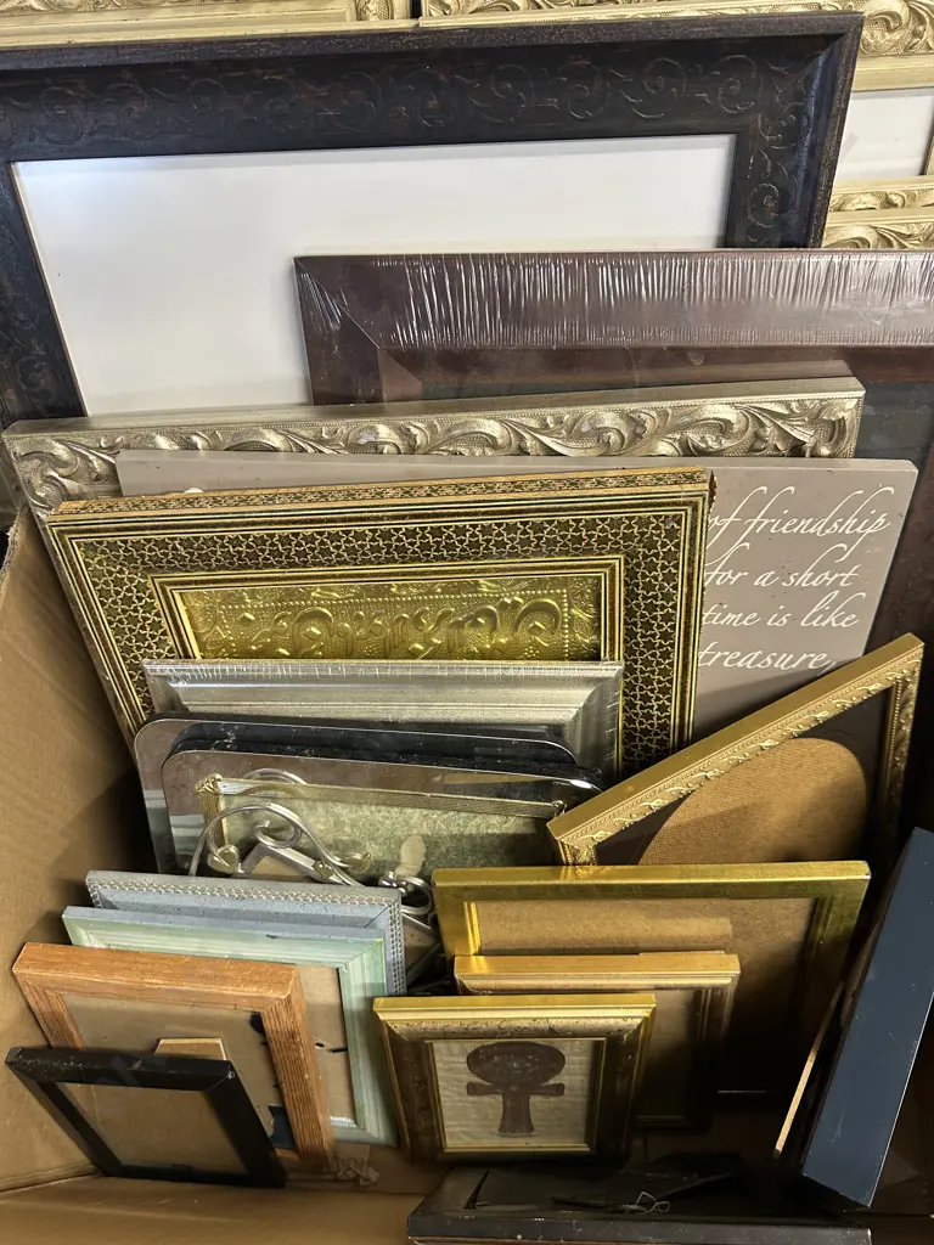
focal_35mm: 24
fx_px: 863
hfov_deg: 56.8
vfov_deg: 71.6
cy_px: 622
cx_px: 467
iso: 200
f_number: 1.78
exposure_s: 1/50
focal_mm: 6.86
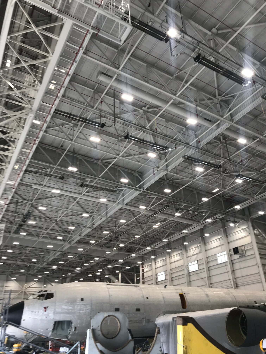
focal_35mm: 28
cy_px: 177
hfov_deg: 49.7
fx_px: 287
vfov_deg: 63.4
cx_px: 133
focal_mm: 3.99
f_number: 1.8
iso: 32
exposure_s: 1/60
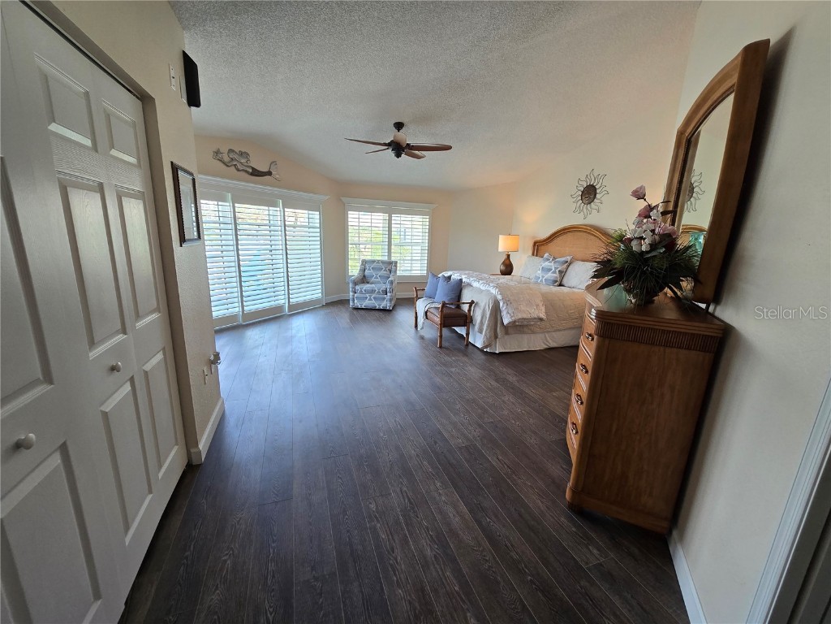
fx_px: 312
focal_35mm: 13
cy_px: 312
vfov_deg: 89.9
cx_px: 416
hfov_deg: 106.2
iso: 125
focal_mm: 2.2
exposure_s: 1/60
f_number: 2.2
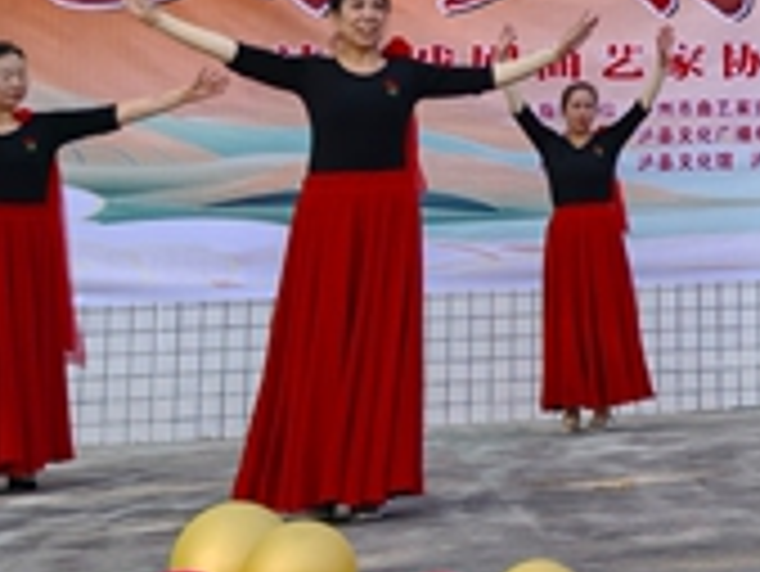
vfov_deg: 14.1
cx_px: 1021
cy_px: -117
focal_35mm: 102
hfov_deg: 17.9
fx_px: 2241
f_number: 1.9
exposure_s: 1/1776
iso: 50
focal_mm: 5.52
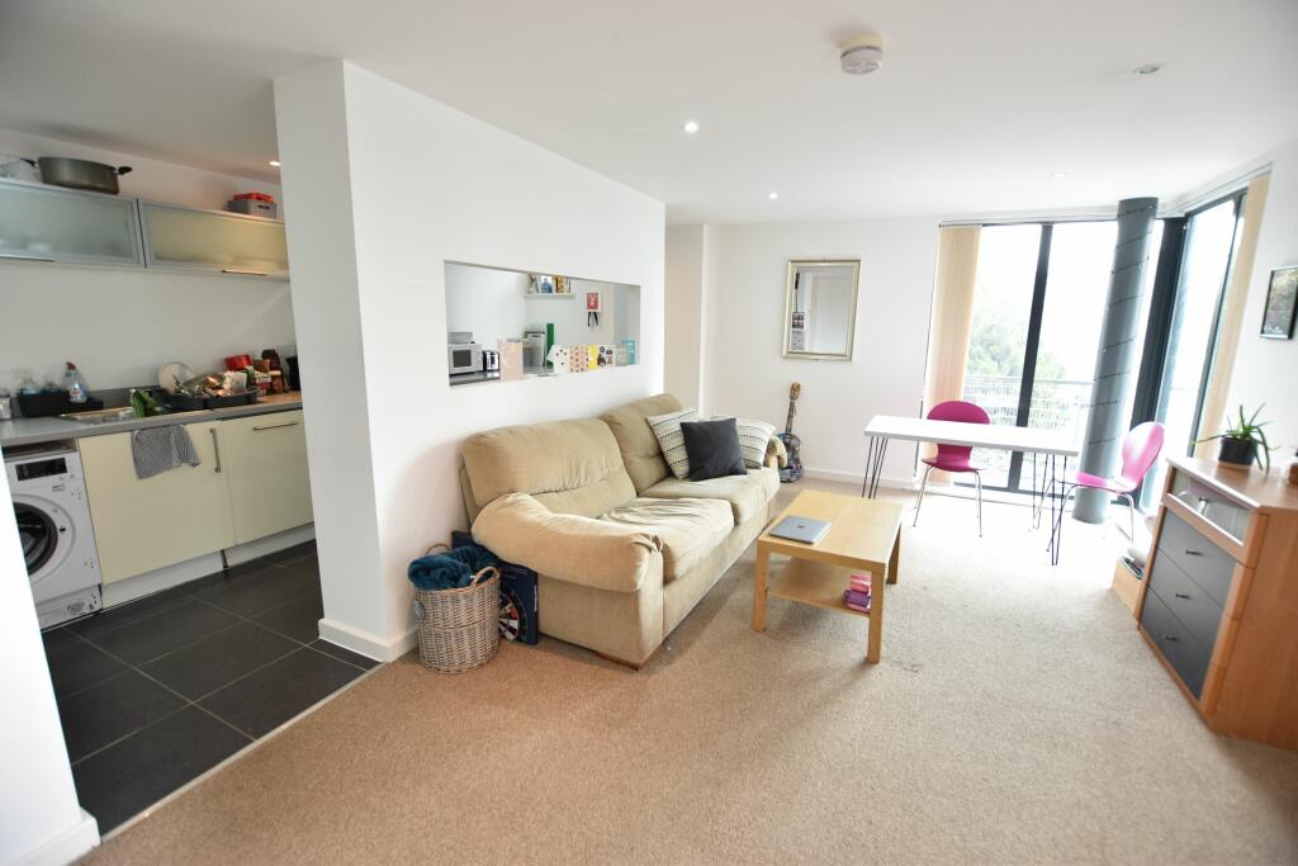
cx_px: 649
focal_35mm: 15
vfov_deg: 77.3
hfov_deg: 100.4
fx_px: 541
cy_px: 433
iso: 100
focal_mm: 10
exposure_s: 1/20
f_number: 3.5
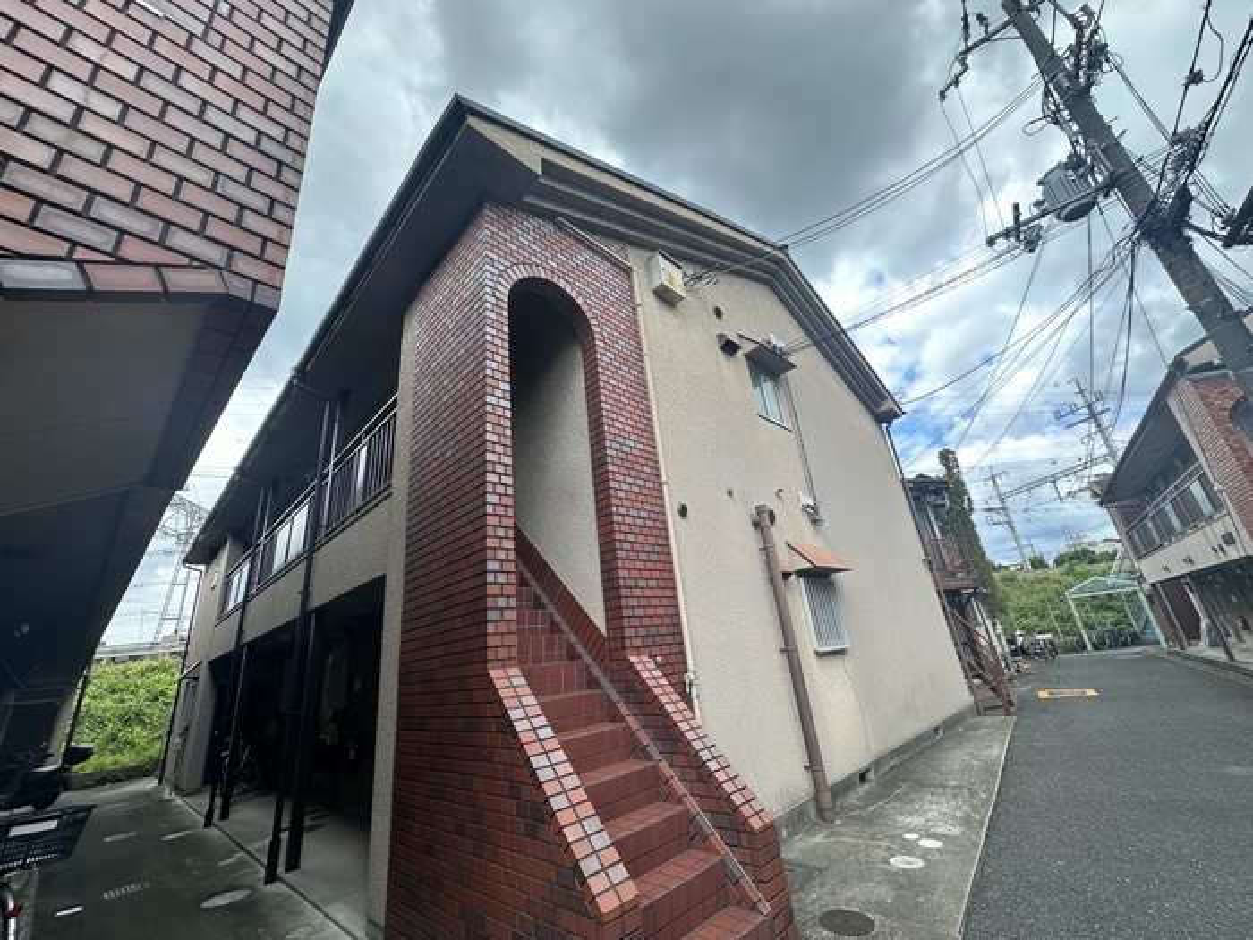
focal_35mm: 14
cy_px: 470
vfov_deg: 85.7
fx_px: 507
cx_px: 626
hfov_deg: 102.1
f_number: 2.2
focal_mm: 2.22
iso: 40
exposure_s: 1/256
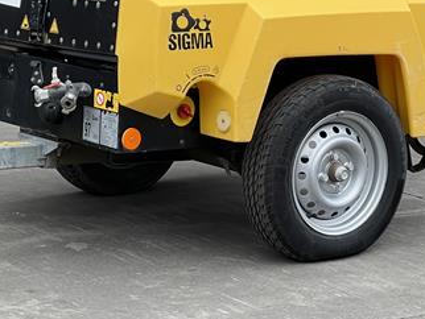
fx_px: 1954
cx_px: -22
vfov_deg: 9.3
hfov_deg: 12.2
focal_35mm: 159
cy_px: 49
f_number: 2.2
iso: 20
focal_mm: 7.5
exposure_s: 1/154
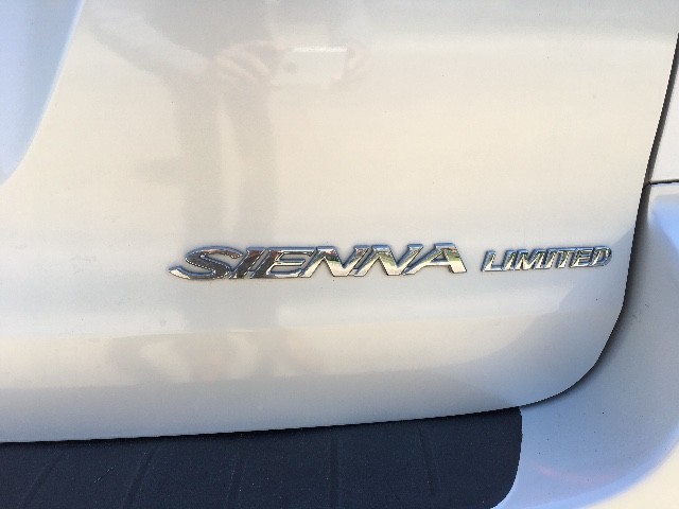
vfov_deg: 48.2
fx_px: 569
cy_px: 254
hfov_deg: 61.7
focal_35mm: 29
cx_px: 340
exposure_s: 1/686
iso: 25
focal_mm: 4.15
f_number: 2.2
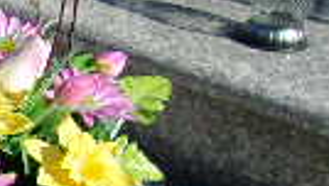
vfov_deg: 8.7
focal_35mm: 140
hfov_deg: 13.1
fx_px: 1224
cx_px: -339
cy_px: 154
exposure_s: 1/100
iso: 80
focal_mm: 4.9
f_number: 10.4
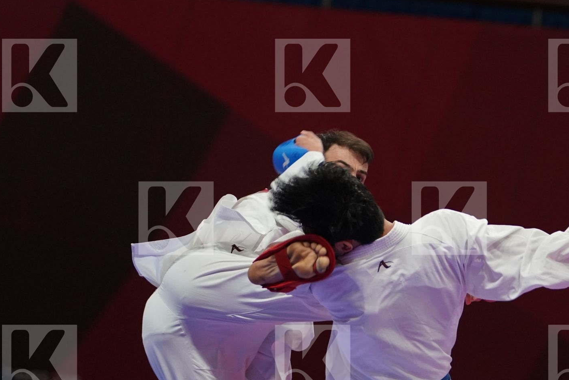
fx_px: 5580
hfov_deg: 5.8
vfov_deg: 3.9
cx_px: 313
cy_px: 218
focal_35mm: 353
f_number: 4
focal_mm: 185
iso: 2500
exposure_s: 1/1000
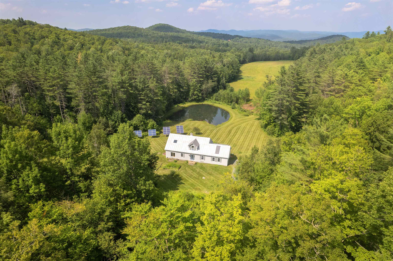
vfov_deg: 57.2
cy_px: 130
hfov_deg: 78.6
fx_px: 240
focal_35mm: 22
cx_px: 196
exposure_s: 1/160
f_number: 2.8
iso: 110
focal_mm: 8.38
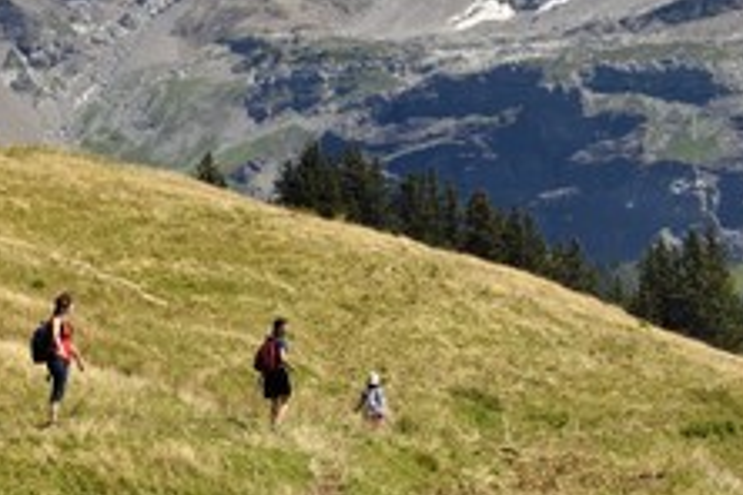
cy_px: 87
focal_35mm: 185
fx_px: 3818
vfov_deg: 7.4
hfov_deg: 11.1
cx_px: 284
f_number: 11
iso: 200
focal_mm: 98
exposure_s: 1/320
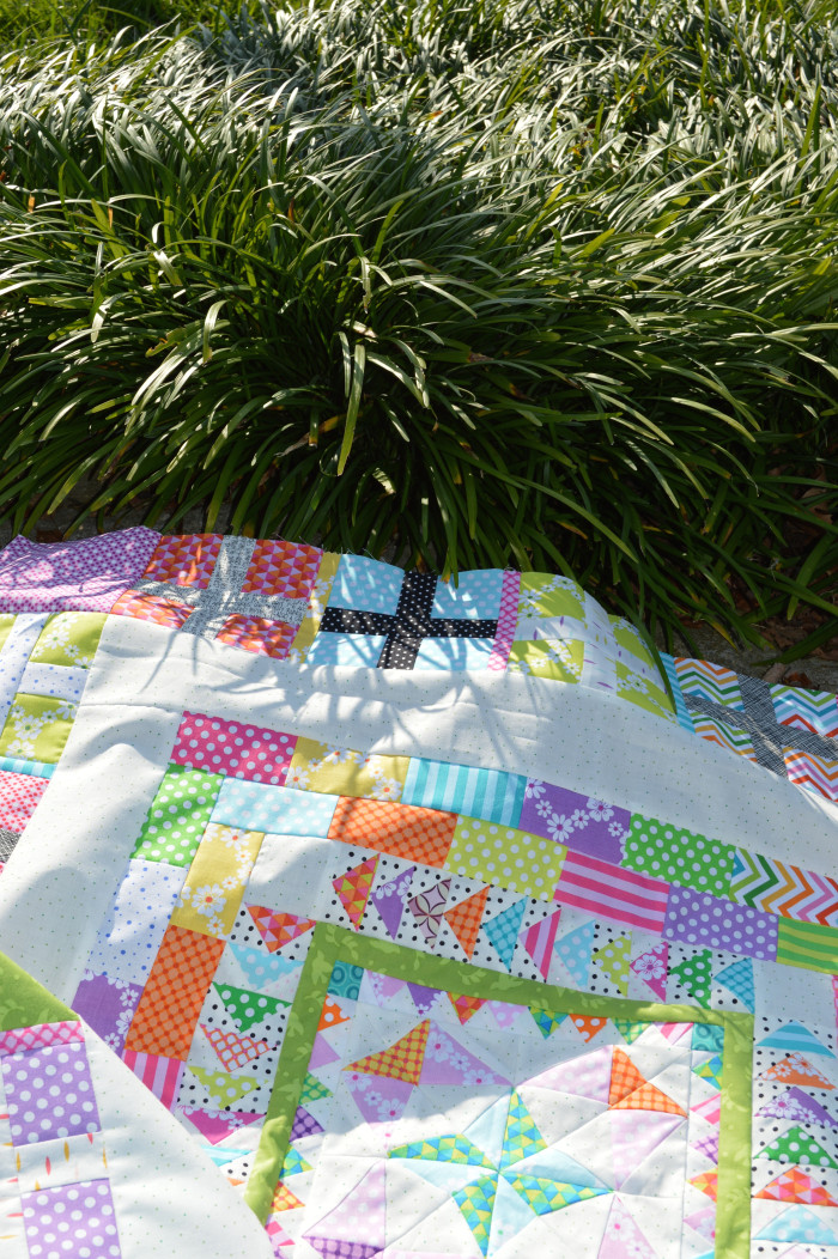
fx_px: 1573
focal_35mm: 45
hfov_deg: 29.8
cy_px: 630
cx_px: 419
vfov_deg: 43.6
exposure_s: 1/200
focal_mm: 30
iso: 100
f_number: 10
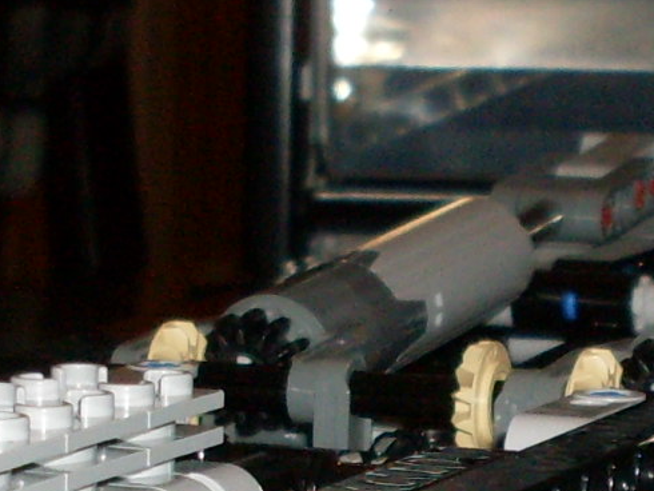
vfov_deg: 7.4
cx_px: 526
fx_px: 3799
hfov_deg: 9.8
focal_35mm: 201
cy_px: 474
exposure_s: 1/45
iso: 100
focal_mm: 6.3
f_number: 2.8
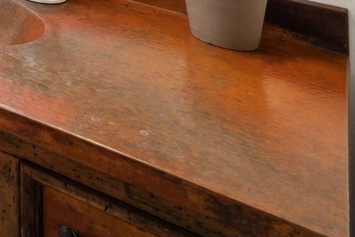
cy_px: -267
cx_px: -317
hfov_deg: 20.3
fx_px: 611
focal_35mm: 62
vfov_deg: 15.9
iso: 400
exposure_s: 1/60
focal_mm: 14
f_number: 8
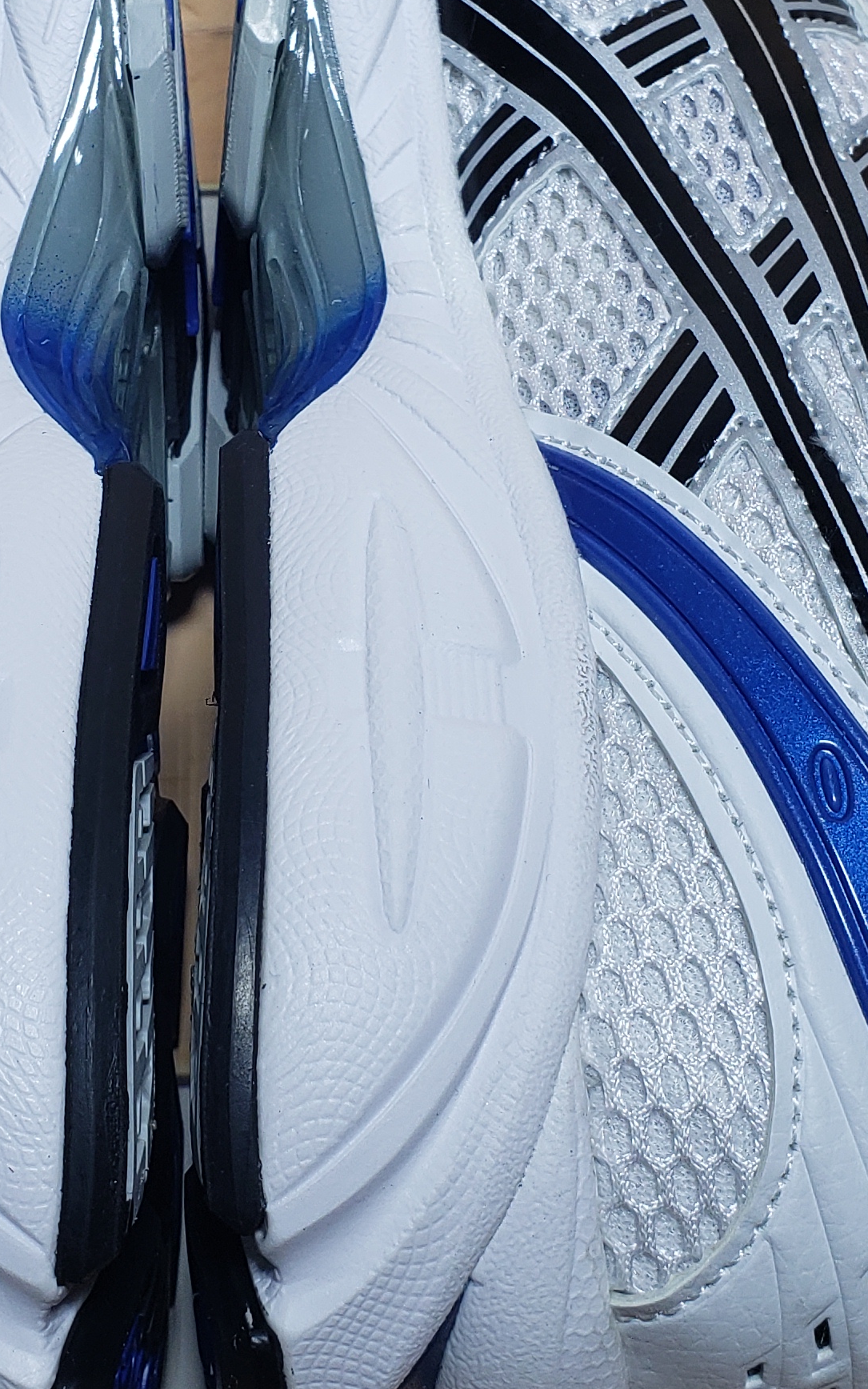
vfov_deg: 31.8
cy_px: 506
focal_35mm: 64
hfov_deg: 20.2
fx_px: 2422
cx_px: 228
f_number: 2.4
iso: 50
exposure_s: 1/345
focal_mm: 4.3
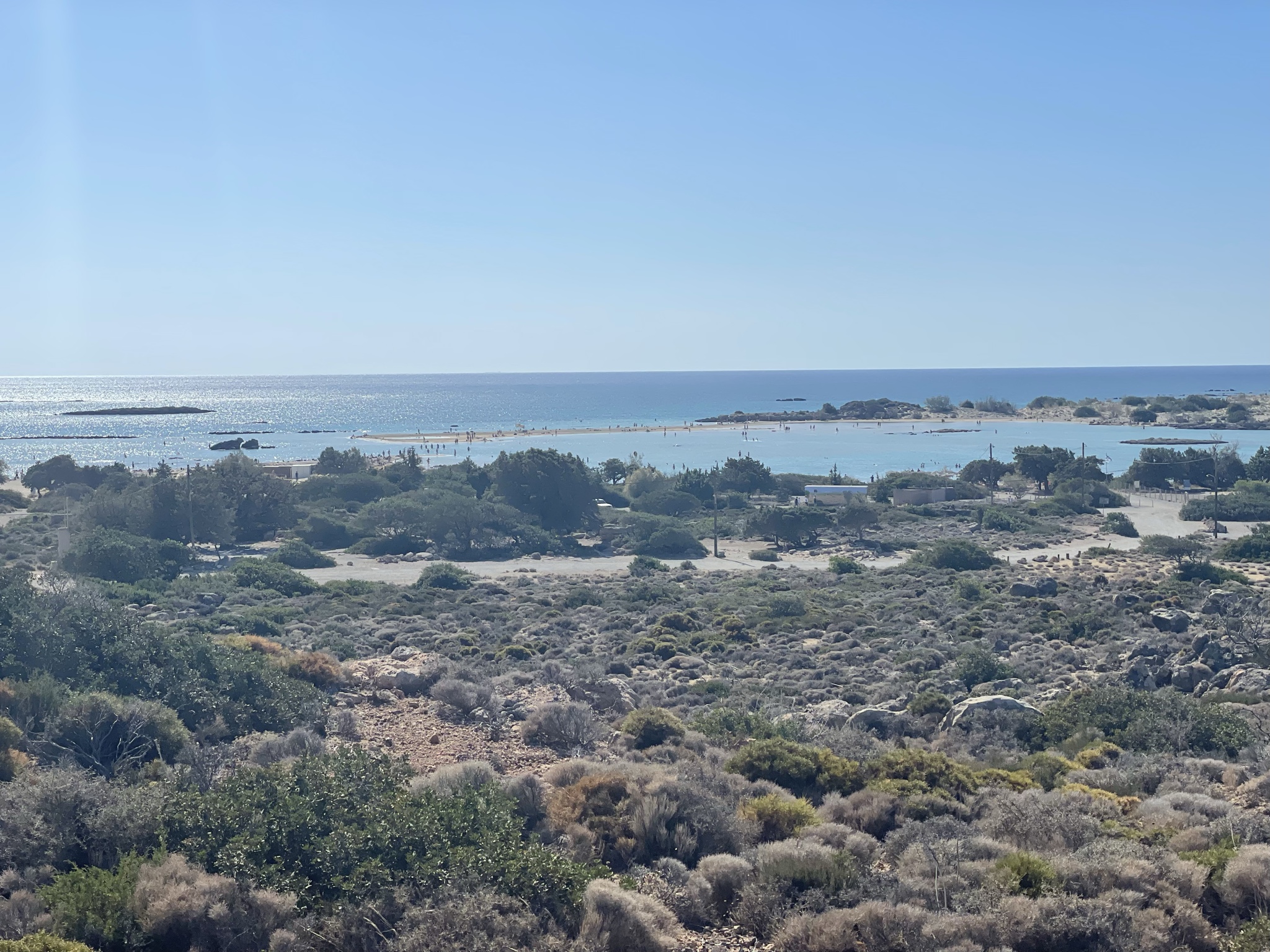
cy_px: 476
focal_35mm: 52
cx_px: 635
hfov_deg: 36.8
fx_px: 1908
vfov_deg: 28.0
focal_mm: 6
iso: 25
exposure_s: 1/4348
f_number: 2
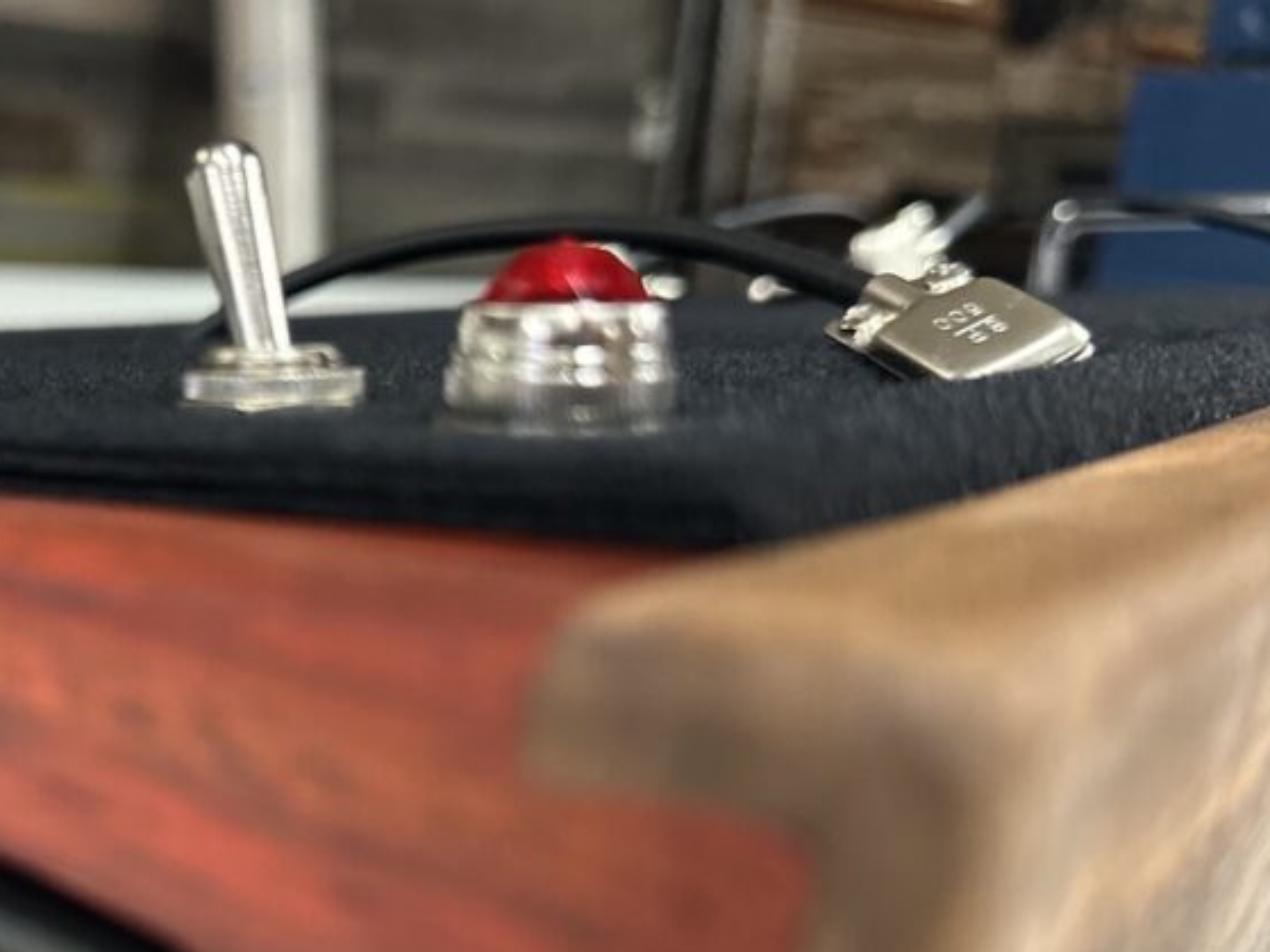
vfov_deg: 32.4
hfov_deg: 40.3
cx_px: 168
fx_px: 1614
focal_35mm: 44
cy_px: 673
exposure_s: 1/42
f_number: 1.78
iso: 400
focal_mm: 6.86
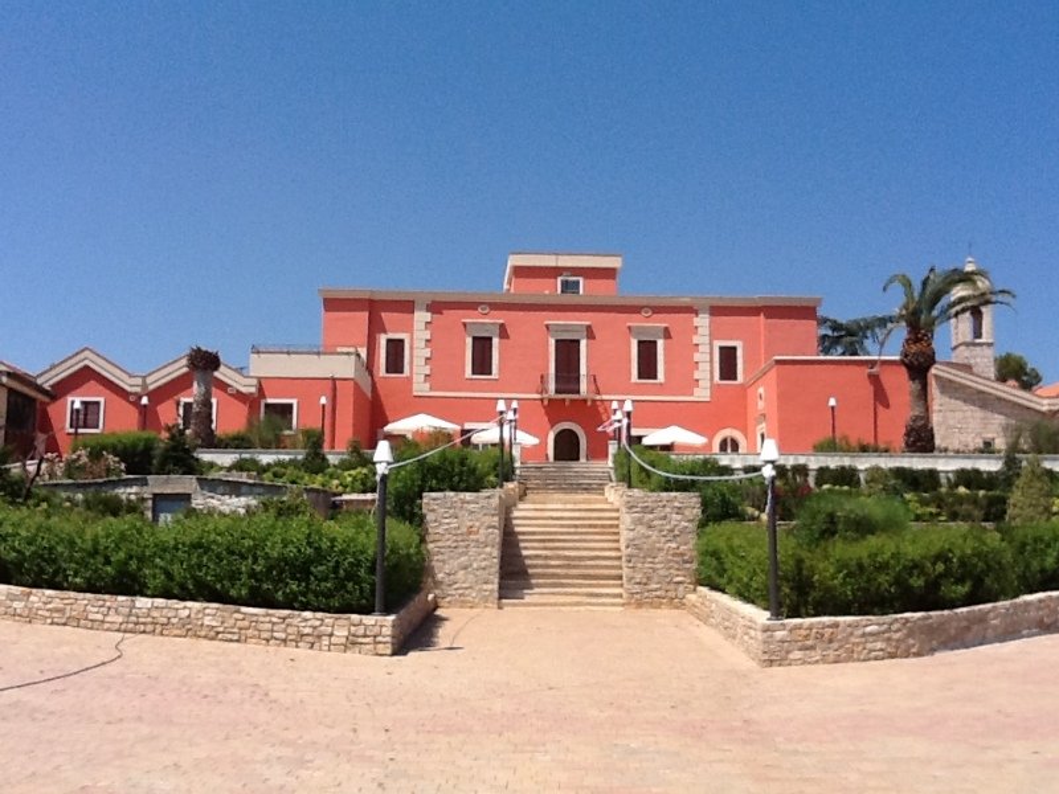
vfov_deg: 44.2
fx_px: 979
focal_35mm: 32
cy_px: 397
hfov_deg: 56.8
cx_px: 530
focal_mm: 2.03
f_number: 2.4
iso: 80
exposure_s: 1/2433
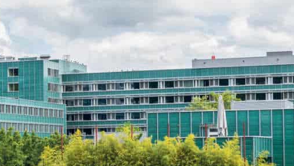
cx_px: 89
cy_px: 137
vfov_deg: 10.3
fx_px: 920
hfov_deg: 18.1
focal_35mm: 118
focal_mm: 32
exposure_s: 1/500
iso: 400
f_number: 9
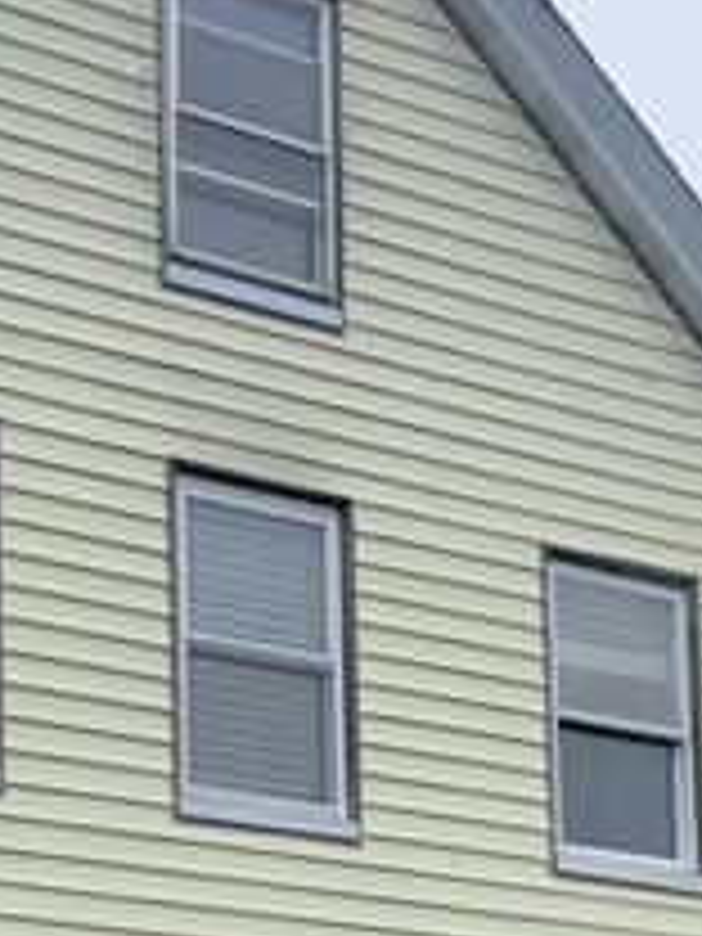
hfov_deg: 15.3
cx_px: 522
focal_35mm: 96
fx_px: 2596
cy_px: 1287
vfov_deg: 18.7
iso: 40
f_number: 1.8
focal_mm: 5.4
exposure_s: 1/1399
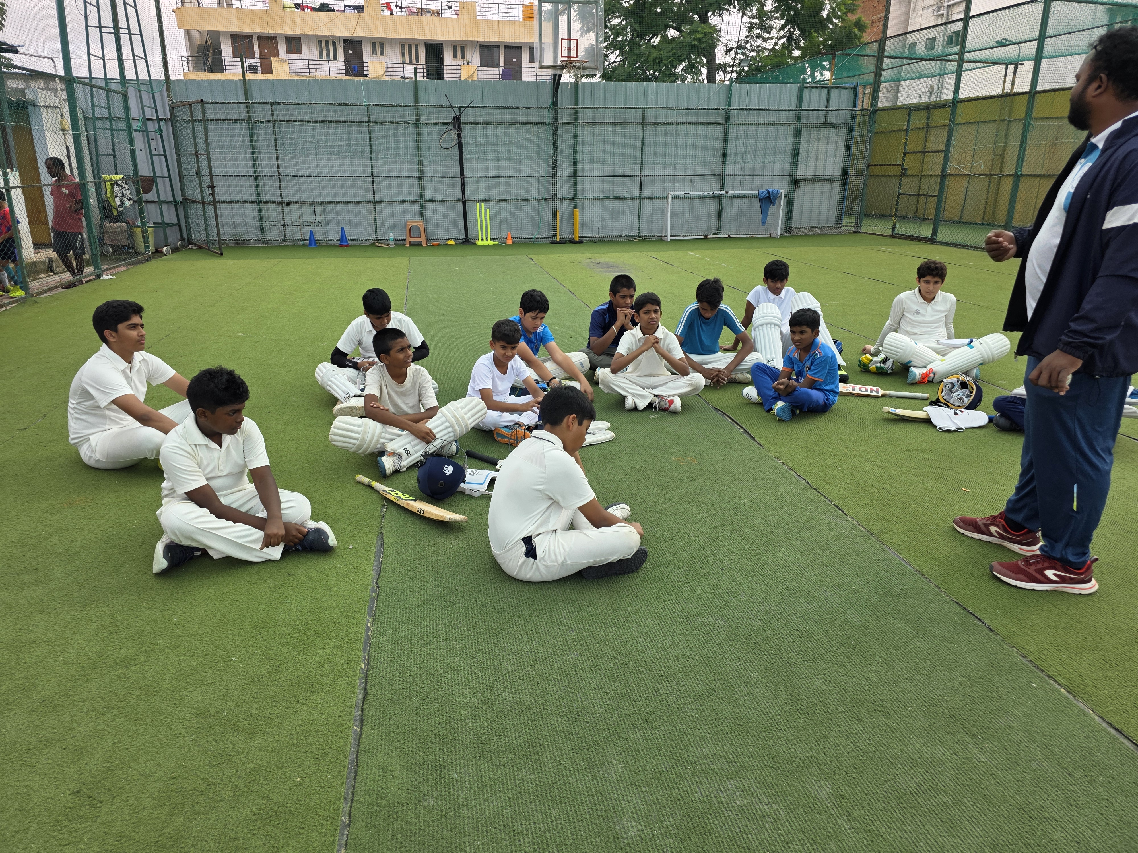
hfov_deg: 73.9
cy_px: 426
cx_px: 569
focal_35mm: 23
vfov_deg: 58.9
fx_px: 756
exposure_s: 1/1468
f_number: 1.7
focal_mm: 6.3
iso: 80
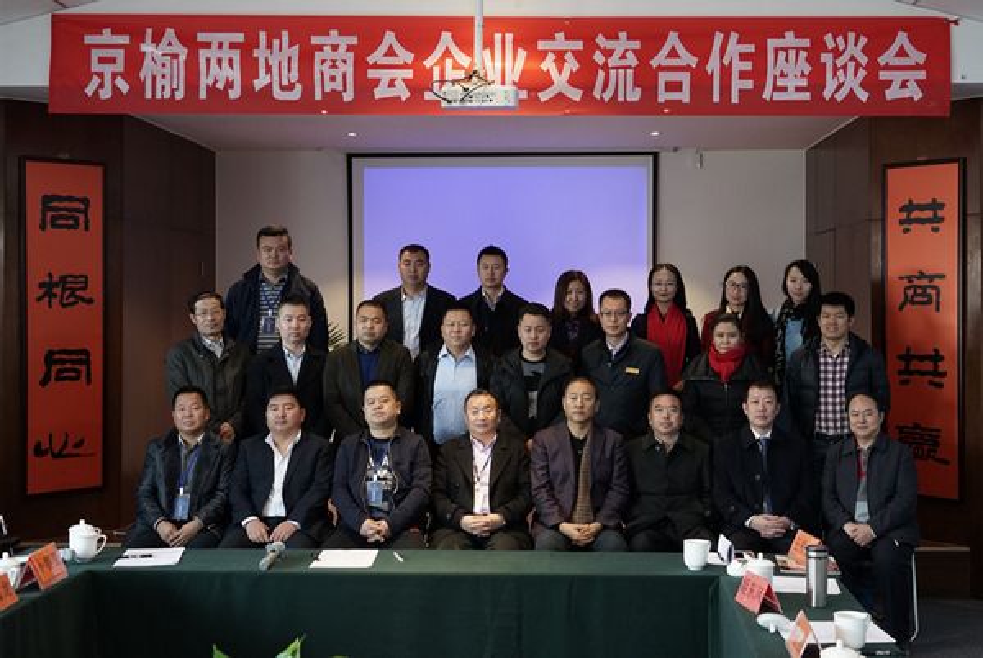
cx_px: 492
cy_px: 329
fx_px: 1039
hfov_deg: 50.6
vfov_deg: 35.2
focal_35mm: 38
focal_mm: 38
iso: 1600
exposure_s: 1/25
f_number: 6.3
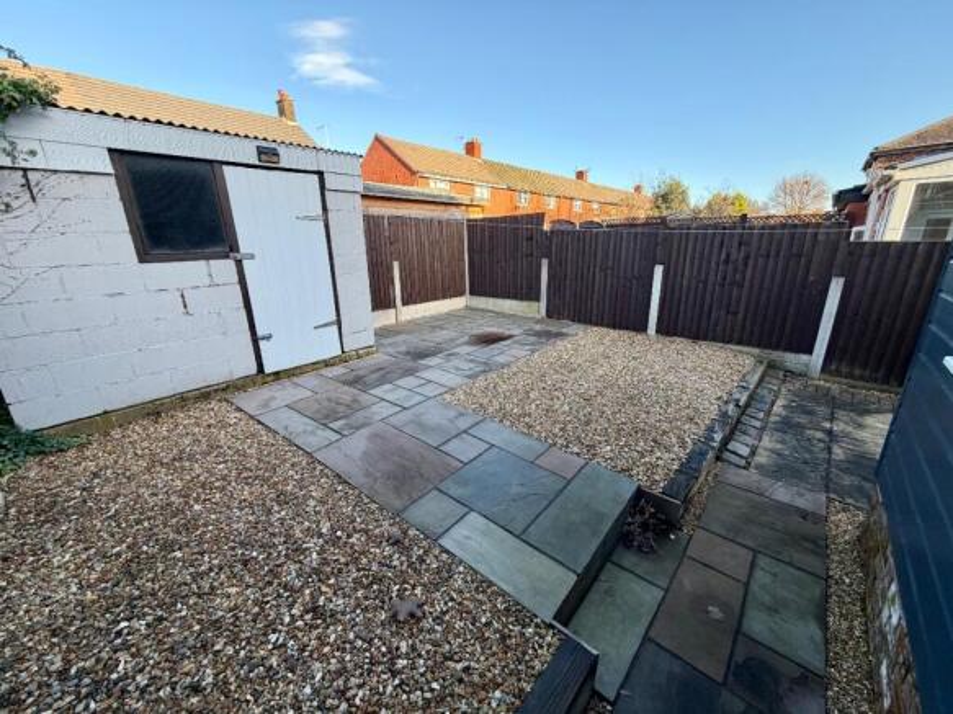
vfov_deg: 85.7
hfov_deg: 102.1
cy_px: 357
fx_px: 385
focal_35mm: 14
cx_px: 476
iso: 50
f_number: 2.2
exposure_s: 1/259
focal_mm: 2.22
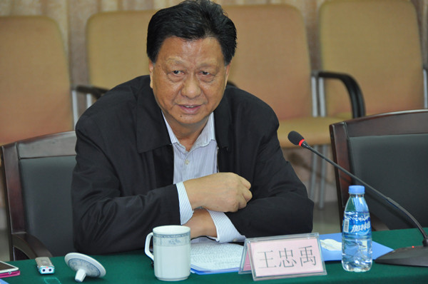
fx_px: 1994
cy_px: 142
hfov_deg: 12.3
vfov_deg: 8.1
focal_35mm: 168
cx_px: 214
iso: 800
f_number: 5.3
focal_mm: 112
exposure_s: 1/60
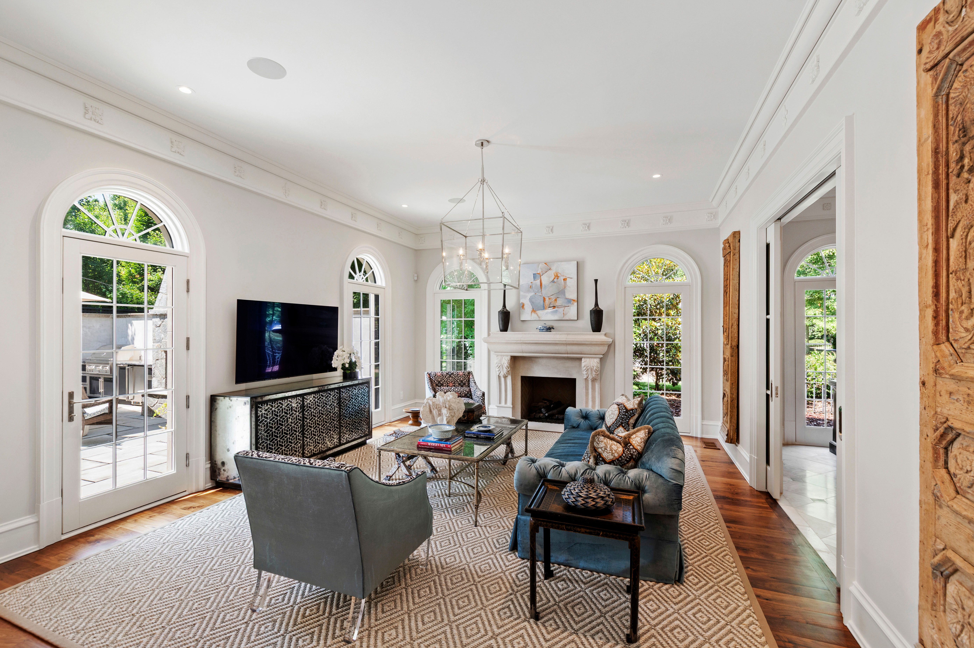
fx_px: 406
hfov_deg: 100.4
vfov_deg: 77.3
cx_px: 487
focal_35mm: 15
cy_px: 324
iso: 100
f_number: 8
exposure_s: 1/3
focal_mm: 10
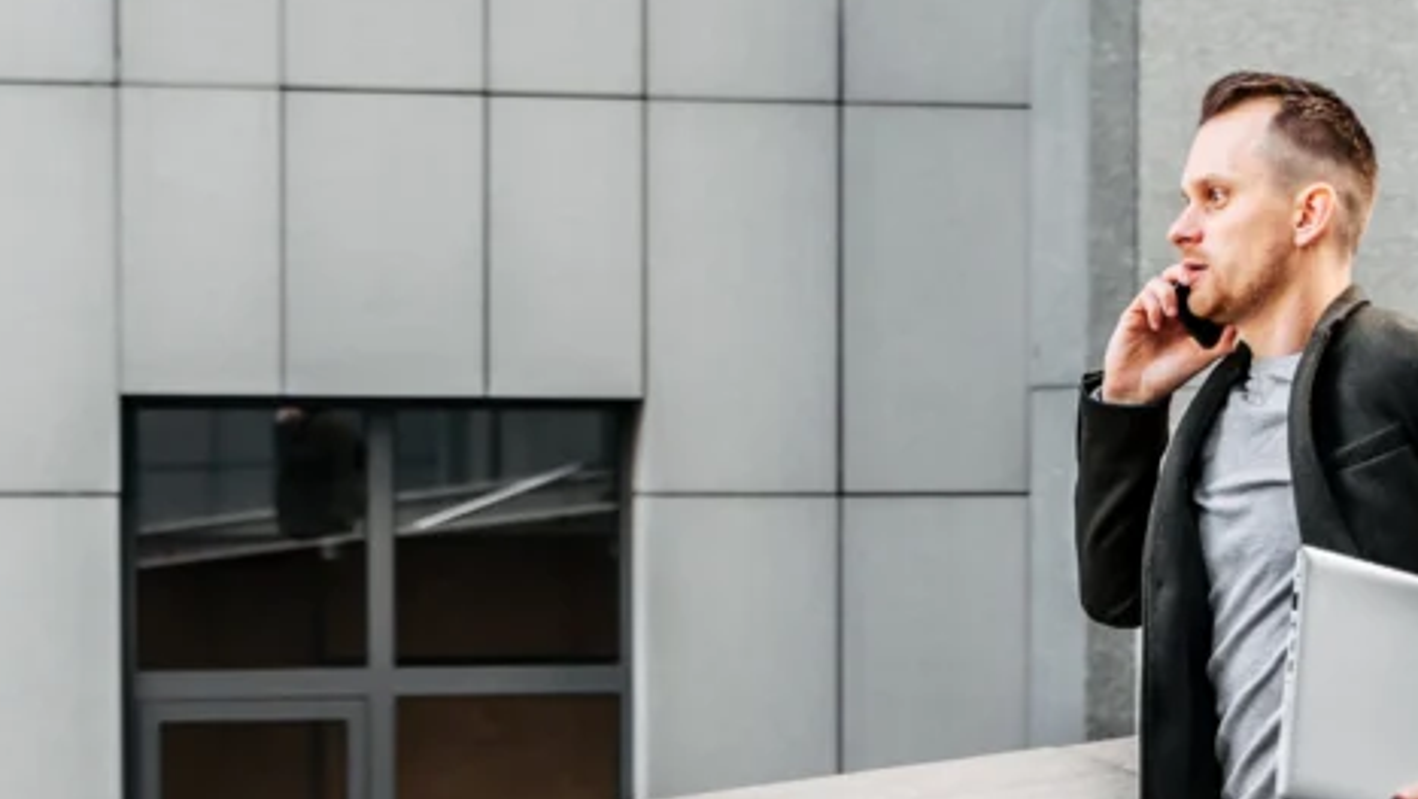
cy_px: 653
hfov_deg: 20.0
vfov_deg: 11.4
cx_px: 1117
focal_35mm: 106
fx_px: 3987
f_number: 2.8
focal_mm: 36
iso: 640
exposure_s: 1/250
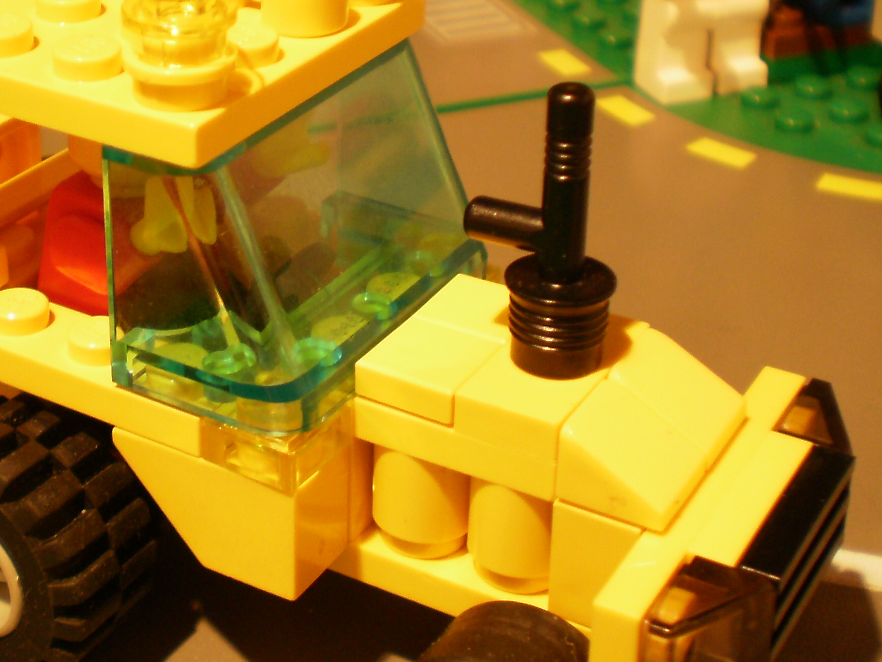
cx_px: 214
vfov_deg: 19.9
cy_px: 278
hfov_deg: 26.0
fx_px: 1885
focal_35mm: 74
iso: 125
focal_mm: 6.3
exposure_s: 1/4
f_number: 3.1
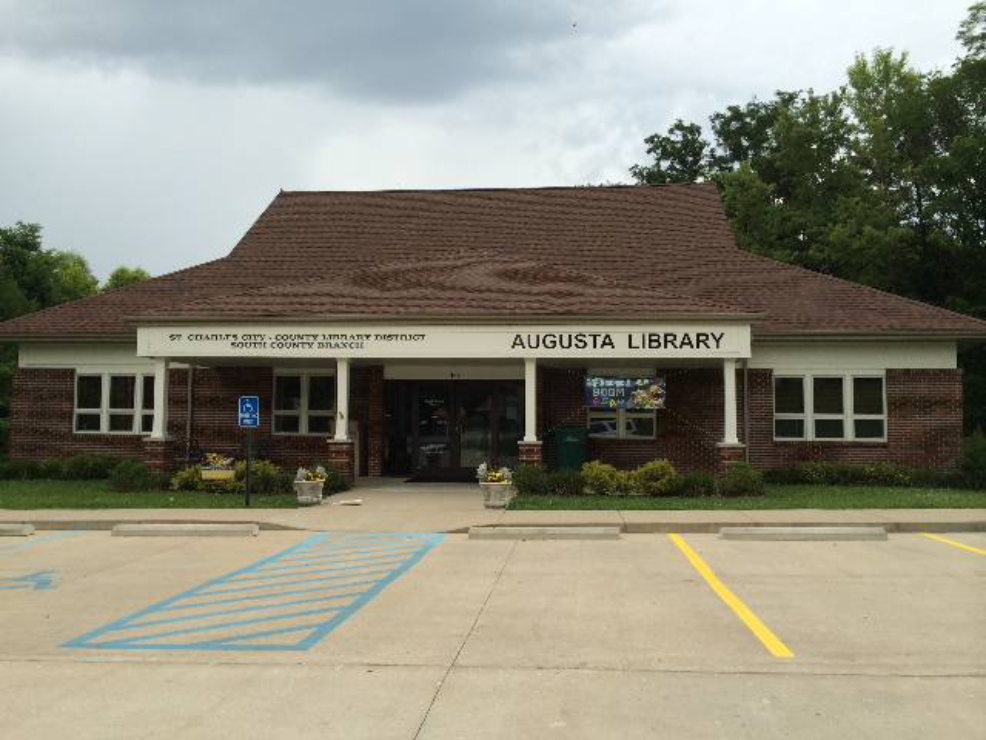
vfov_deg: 46.8
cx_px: 493
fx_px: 855
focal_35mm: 30
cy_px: 370
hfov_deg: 60.0
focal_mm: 4.12
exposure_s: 1/494
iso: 32
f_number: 2.2
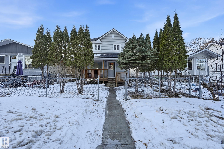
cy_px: 74
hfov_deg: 104.3
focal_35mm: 14
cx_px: 112
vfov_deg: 81.1
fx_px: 87
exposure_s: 1/125
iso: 100
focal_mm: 14
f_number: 8
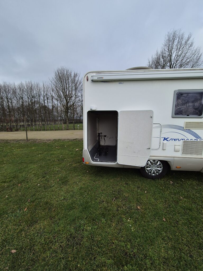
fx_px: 102
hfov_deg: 89.9
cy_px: 136
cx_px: 102
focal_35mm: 13
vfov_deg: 106.2
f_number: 2.2
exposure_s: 1/1312
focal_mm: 2.2
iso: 80
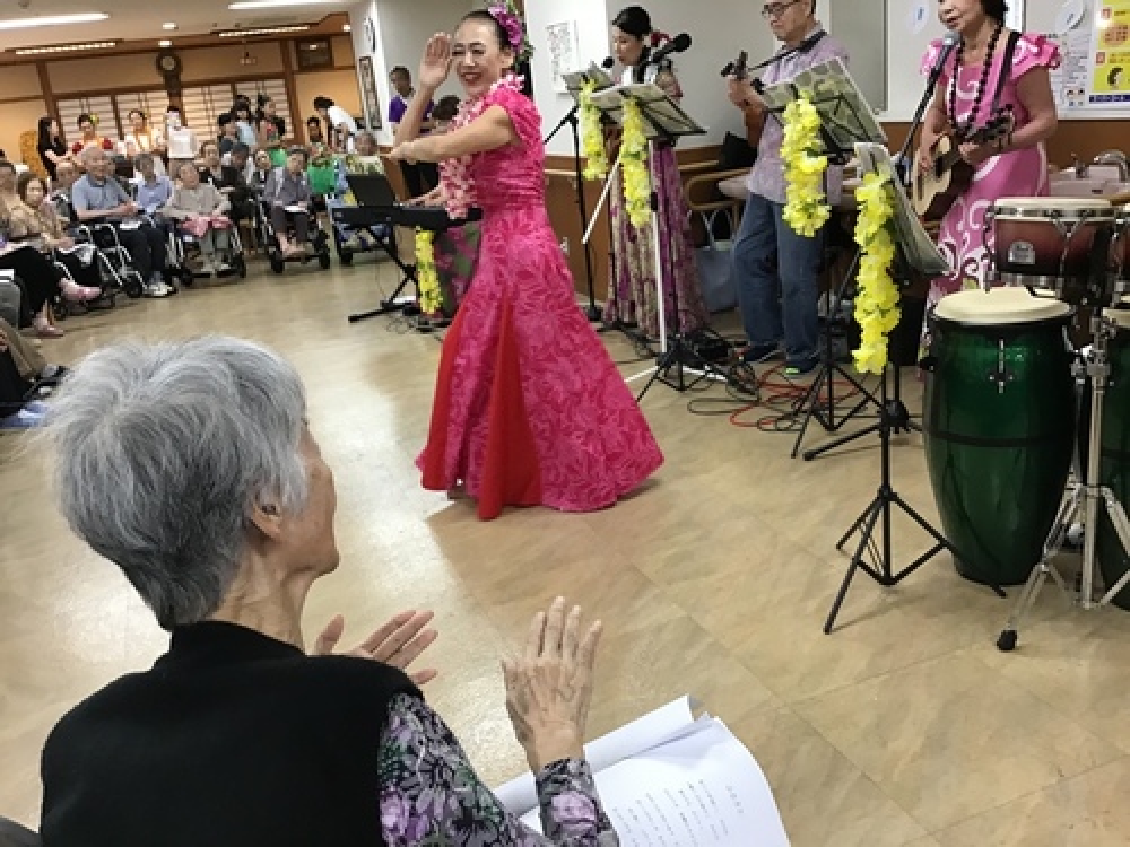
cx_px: 565
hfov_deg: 58.4
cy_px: 424
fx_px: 1012
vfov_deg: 45.4
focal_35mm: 31
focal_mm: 3.3
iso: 100
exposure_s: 1/30
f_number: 2.4
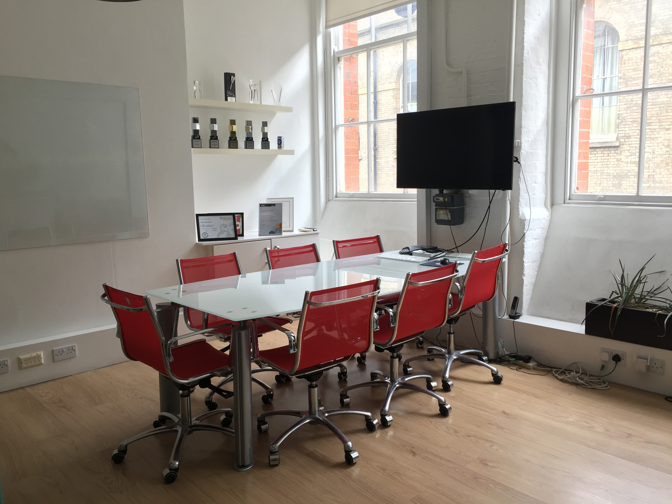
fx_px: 563
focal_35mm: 29
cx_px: 336
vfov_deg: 48.2
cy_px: 252
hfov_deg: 61.7
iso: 40
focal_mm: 4.15
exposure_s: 1/50
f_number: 2.2
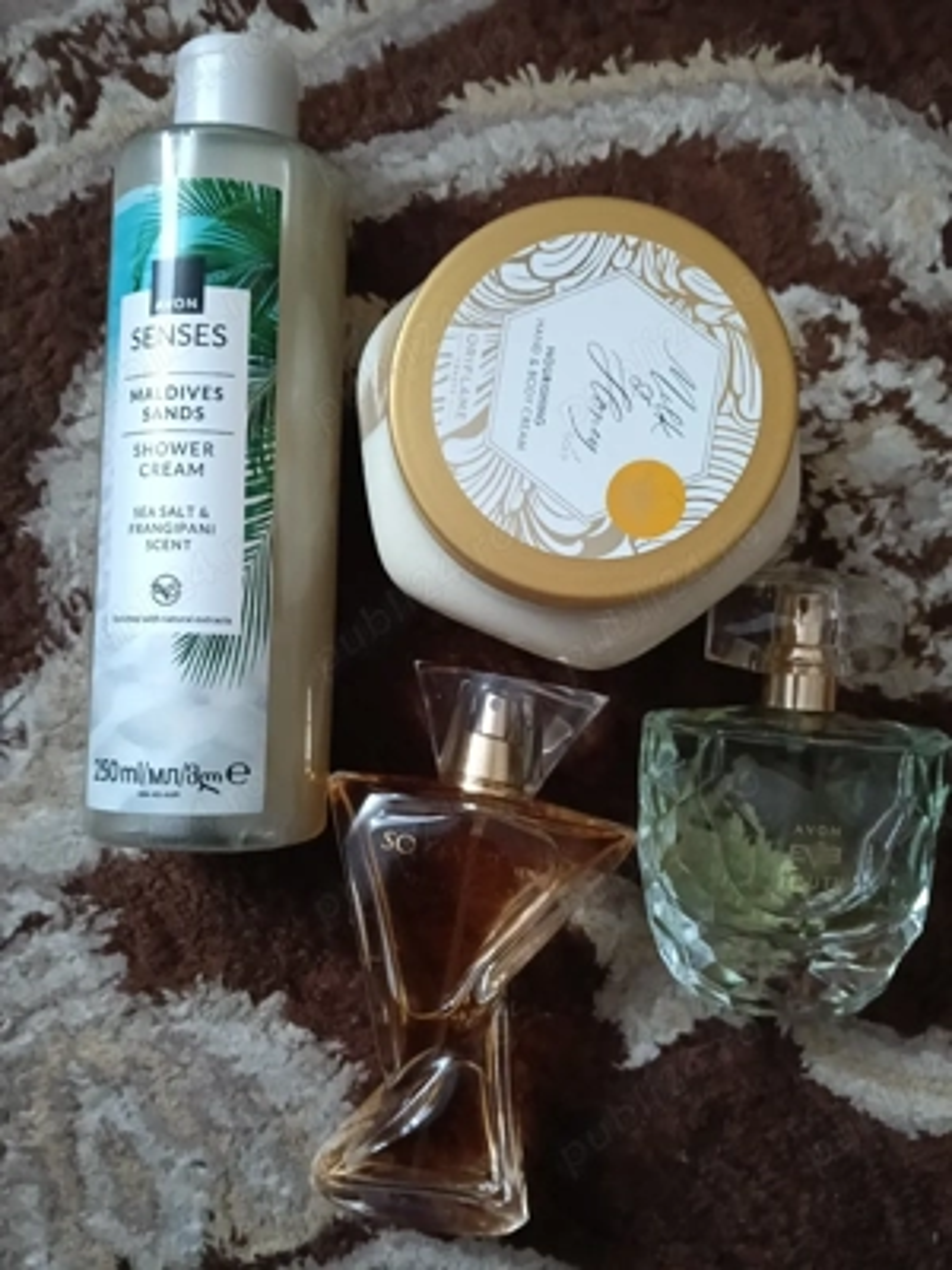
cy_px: 635
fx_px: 990
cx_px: 476
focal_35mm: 27
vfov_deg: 65.3
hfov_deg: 51.4
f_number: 1.8
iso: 1600
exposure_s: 1/16.7
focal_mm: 3.98
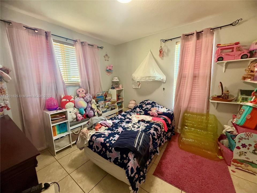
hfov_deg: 102.1
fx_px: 104
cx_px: 128
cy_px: 96
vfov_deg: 85.7
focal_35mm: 14
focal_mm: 2.22
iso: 500
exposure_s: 1/60
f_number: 2.2
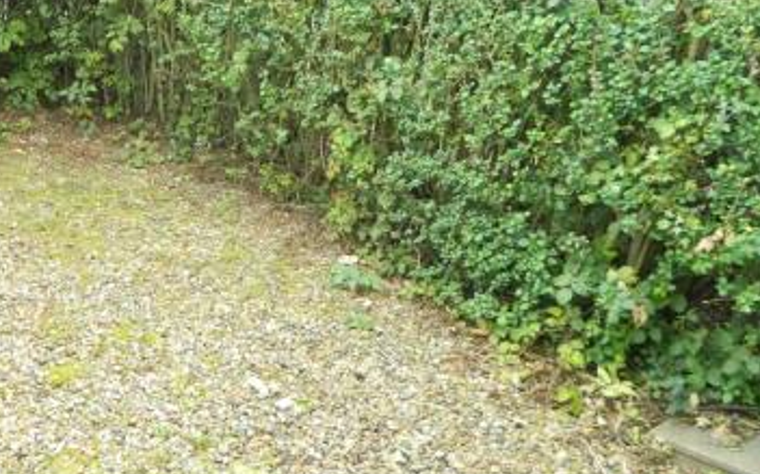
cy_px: 213
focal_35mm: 44
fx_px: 911
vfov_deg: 29.2
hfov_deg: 43.9
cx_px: 198
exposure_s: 1/50
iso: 80
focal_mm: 4.5
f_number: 3.1
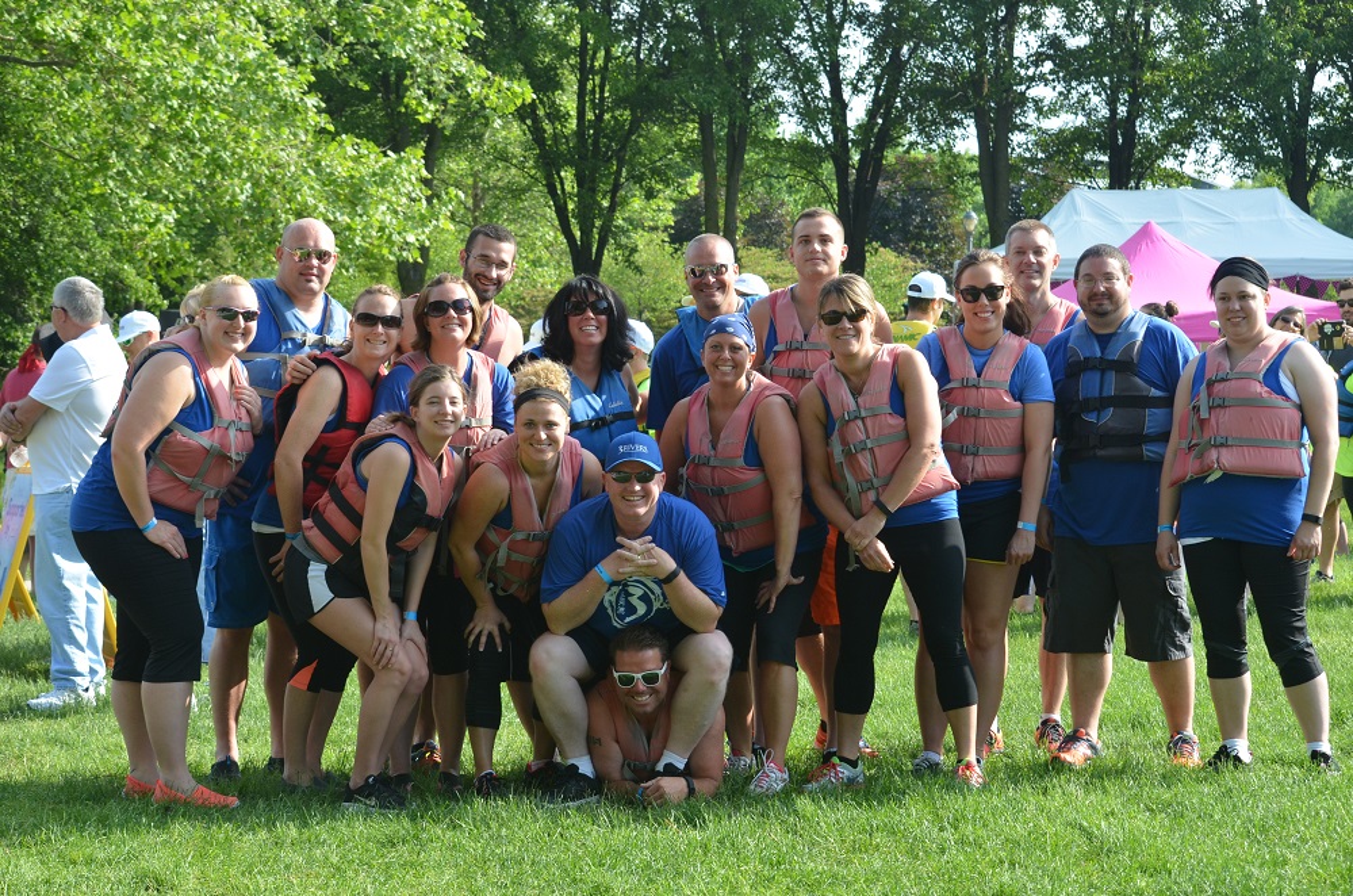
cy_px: 448
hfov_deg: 24.7
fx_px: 3094
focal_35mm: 82
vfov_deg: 16.5
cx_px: 676
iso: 400
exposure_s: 1/250
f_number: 8
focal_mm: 55
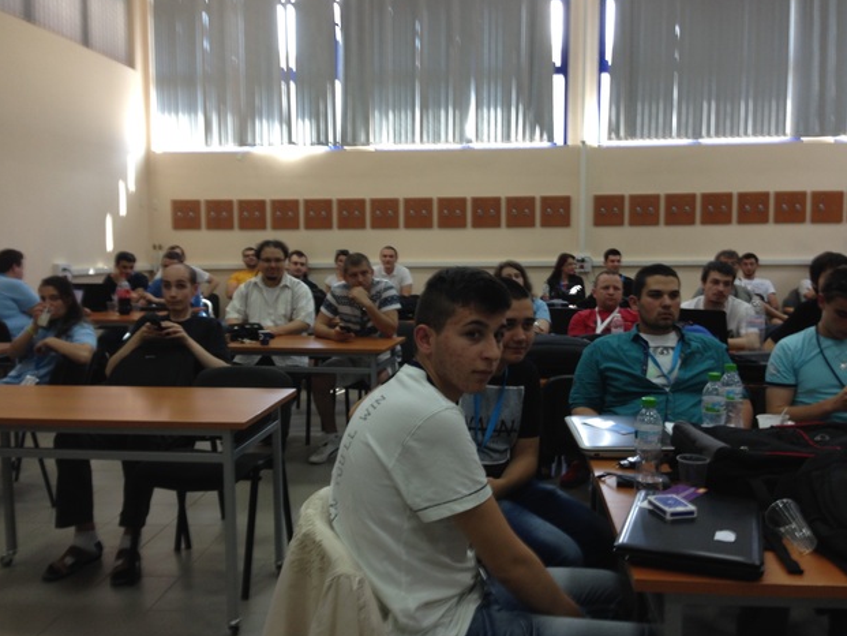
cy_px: 315
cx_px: 432
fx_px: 832
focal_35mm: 34
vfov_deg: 41.8
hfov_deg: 53.9
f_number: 2.4
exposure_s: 1/20
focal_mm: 4.12
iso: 50
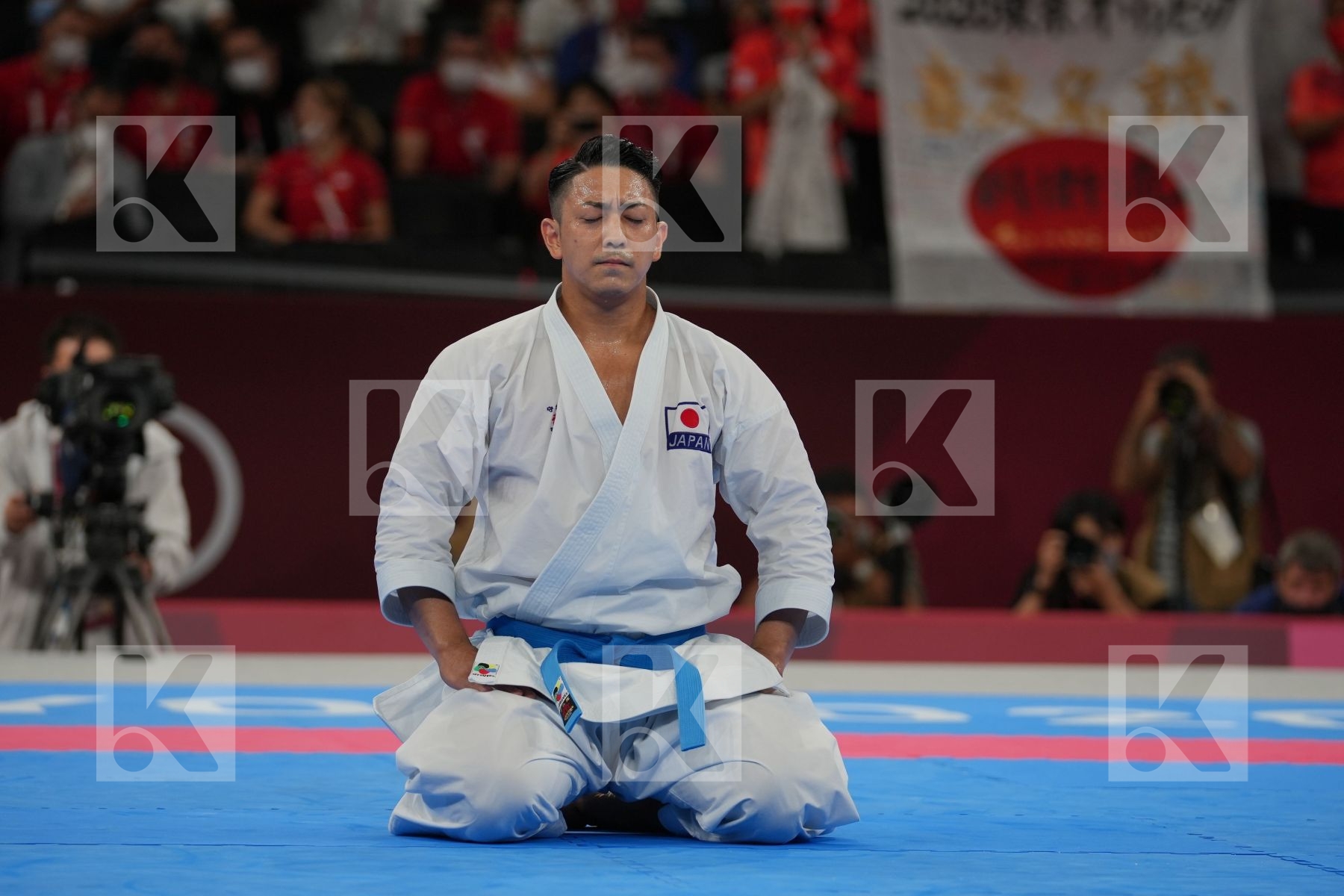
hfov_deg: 9.1
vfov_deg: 6.1
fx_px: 8399
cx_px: 672
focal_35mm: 225
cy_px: 448
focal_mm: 150
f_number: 2.8
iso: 400
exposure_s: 1/1000
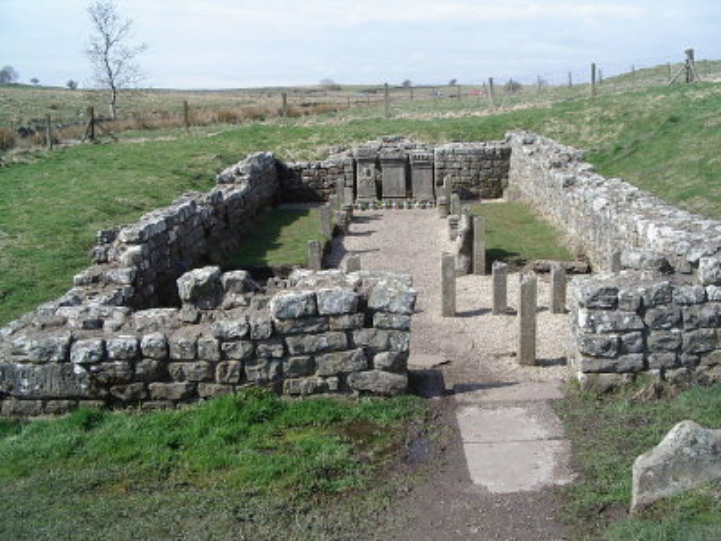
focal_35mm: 38
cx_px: 360
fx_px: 791
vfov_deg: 37.7
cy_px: 270
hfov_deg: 49.0
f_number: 4.8
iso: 100
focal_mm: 5.8
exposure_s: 1/250
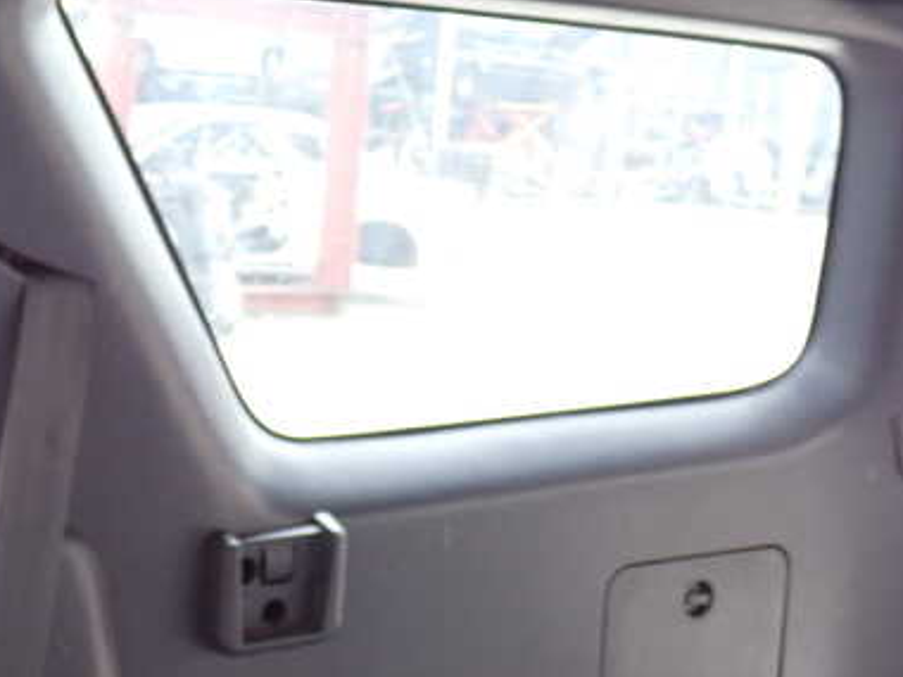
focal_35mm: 60
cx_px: 340
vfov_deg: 24.3
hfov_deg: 32.0
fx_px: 1565
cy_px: 230
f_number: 2.7
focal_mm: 6.83
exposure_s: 1/20
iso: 800
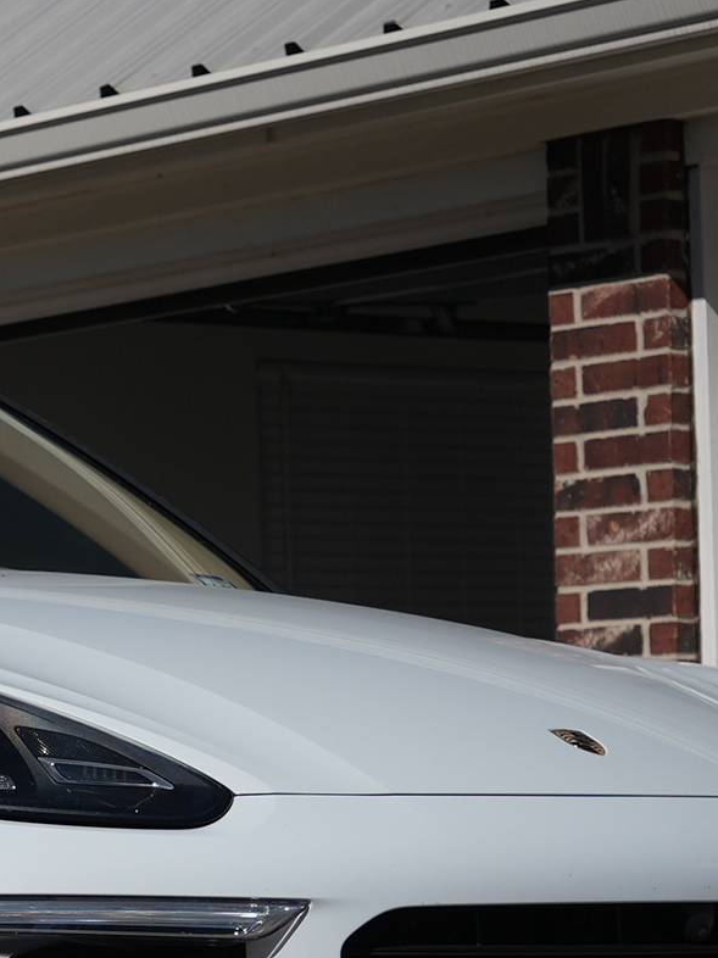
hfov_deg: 8.6
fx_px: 4663
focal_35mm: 169
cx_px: -274
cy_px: 804
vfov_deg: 11.7
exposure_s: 1/60
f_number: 2.8
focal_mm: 29.6
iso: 100
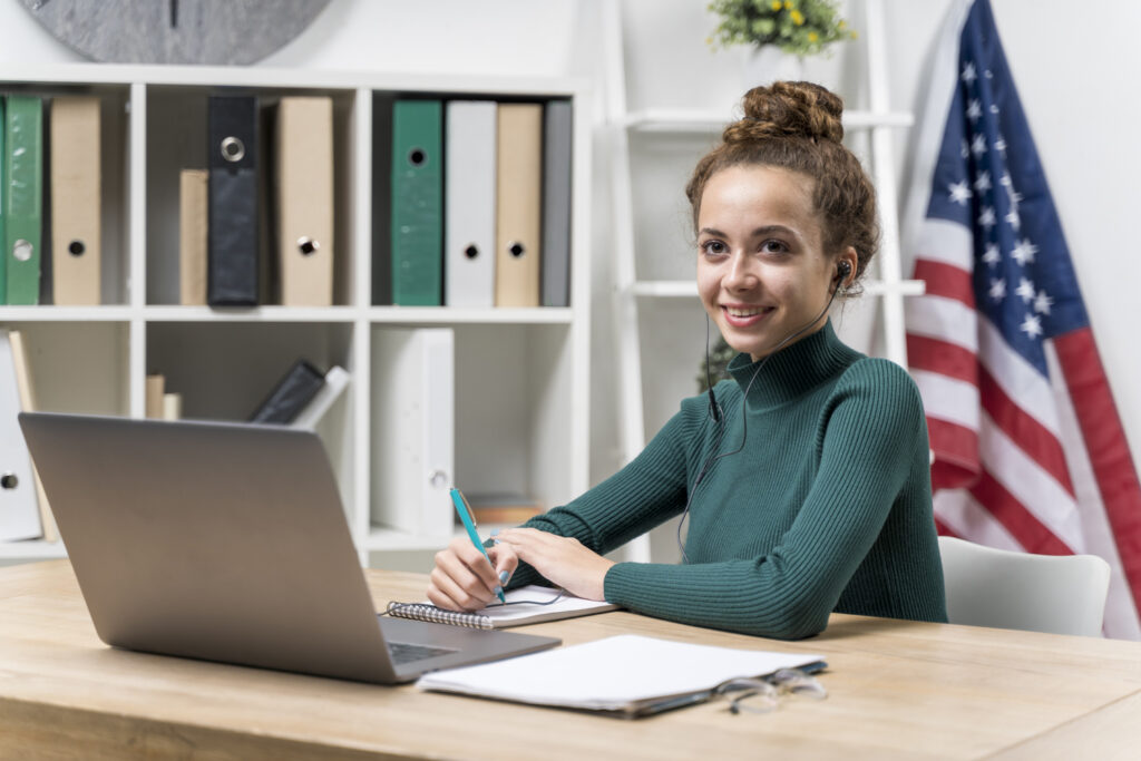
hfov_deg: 27.0
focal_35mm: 75
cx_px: 570
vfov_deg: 18.2
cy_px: 380
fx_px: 2377
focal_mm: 75
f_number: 2.8
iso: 250
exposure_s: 1/160
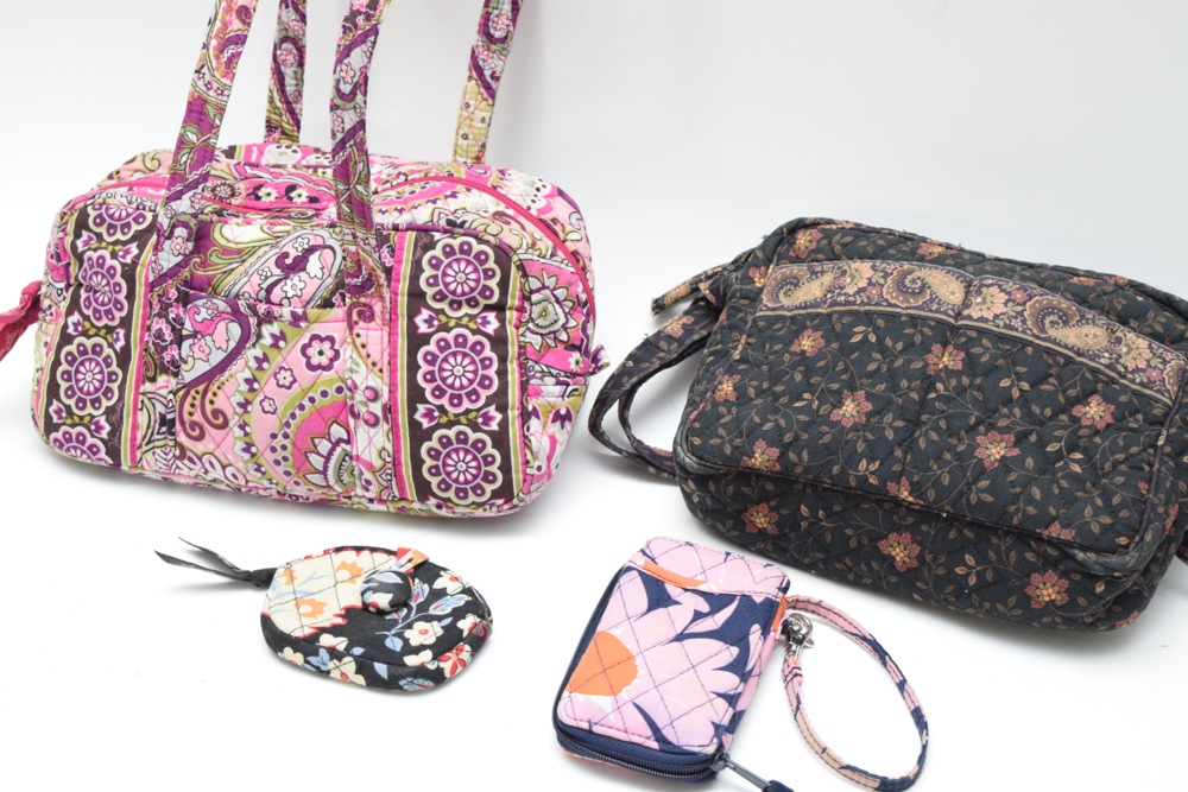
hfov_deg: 29.9
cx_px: 594
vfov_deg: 20.2
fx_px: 2228
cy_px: 396
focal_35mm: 68
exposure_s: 1/60
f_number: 5
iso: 1800
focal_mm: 45
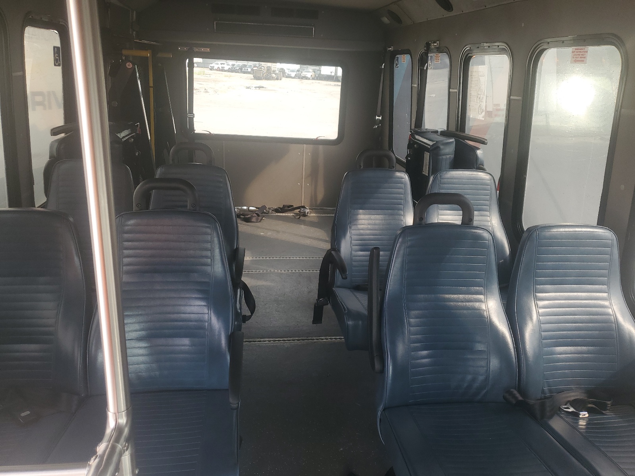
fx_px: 477
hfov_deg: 67.3
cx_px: 318
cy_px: 238
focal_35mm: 26
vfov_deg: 53.1
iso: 50
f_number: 1.5
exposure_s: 1/141
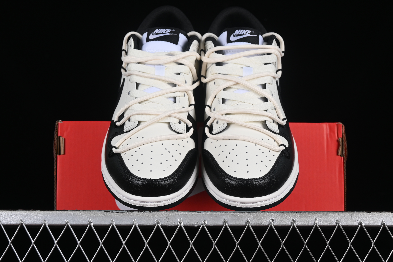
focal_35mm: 75
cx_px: 196
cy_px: 131
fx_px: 819
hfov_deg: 27.0
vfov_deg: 18.2
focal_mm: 50
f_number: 8
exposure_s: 1/80
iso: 160
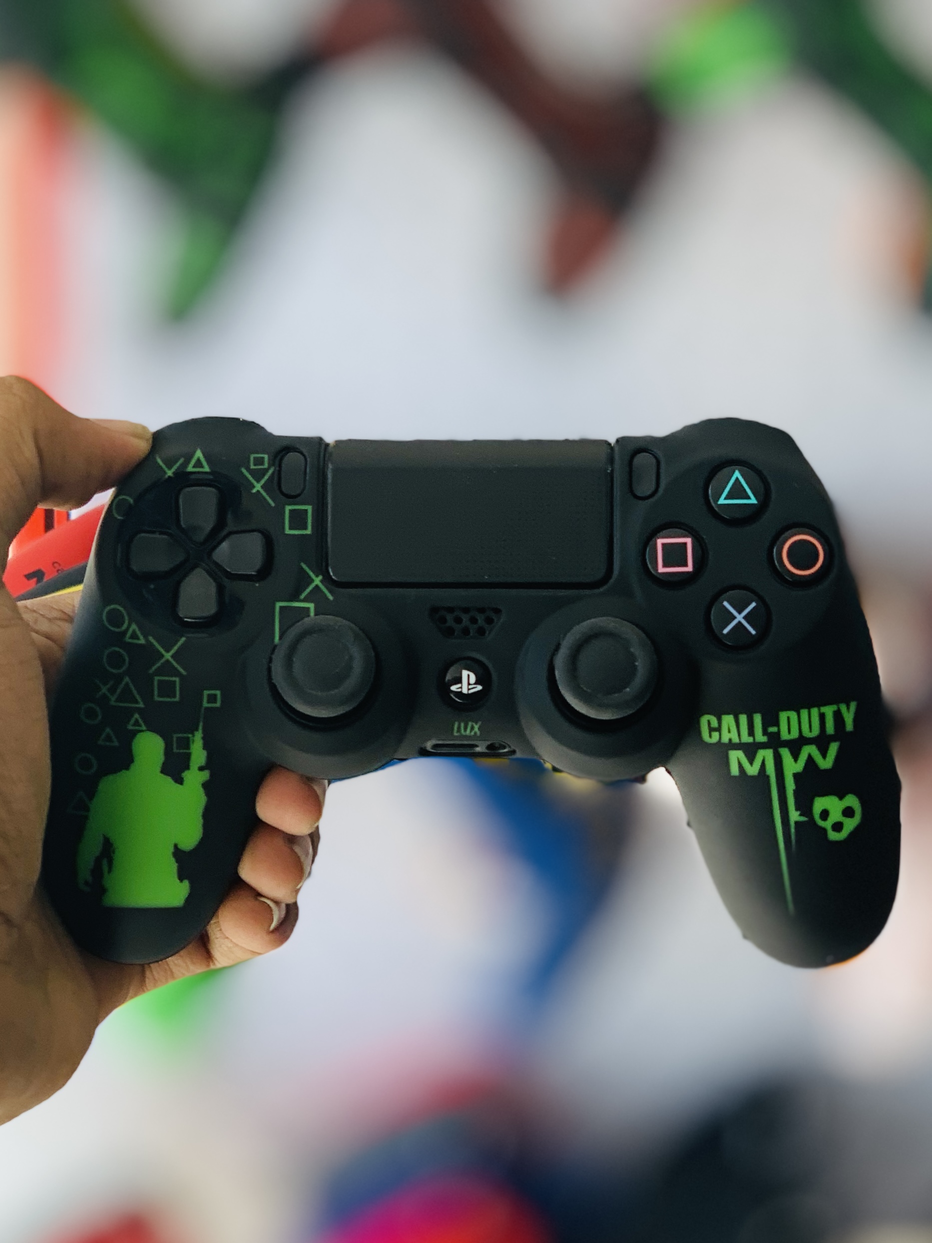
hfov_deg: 28.0
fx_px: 1867
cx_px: 466
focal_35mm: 52
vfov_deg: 36.8
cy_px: 622
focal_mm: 6
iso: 16
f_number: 2.4
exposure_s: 1/122
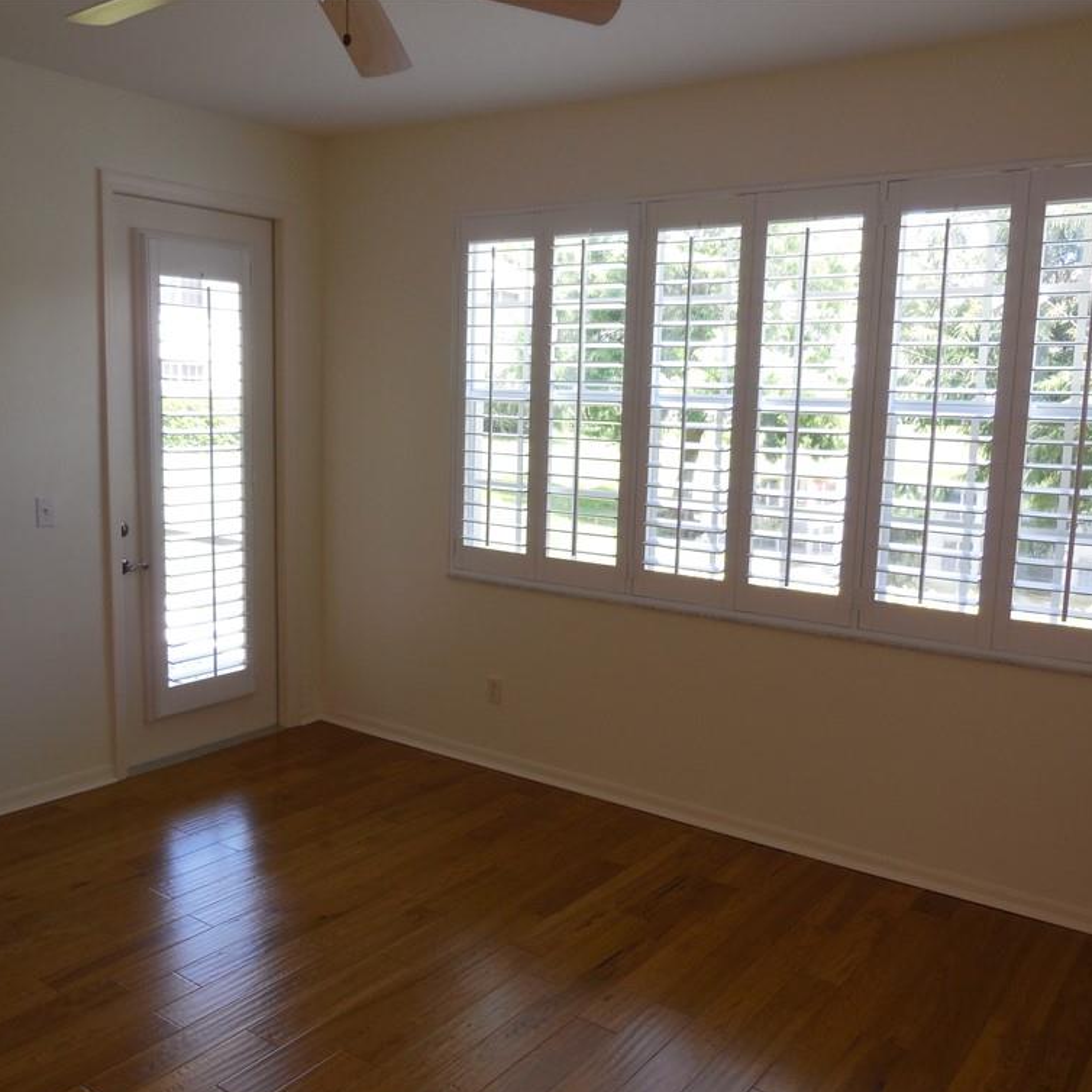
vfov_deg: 54.0
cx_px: 520
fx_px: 1071
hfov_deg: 54.0
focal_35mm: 30
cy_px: 552
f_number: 3.1
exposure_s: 1/50
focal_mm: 4.5
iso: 125
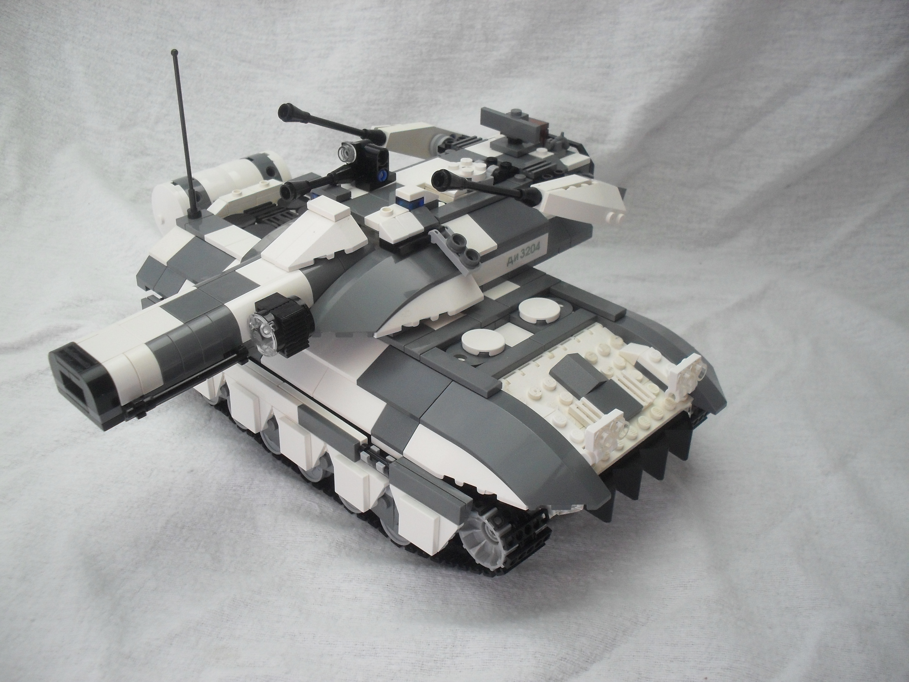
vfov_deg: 40.7
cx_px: 454
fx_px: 919
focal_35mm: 35
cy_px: 341
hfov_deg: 52.6
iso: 200
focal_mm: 6.3
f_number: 3.2
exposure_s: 1/1.43
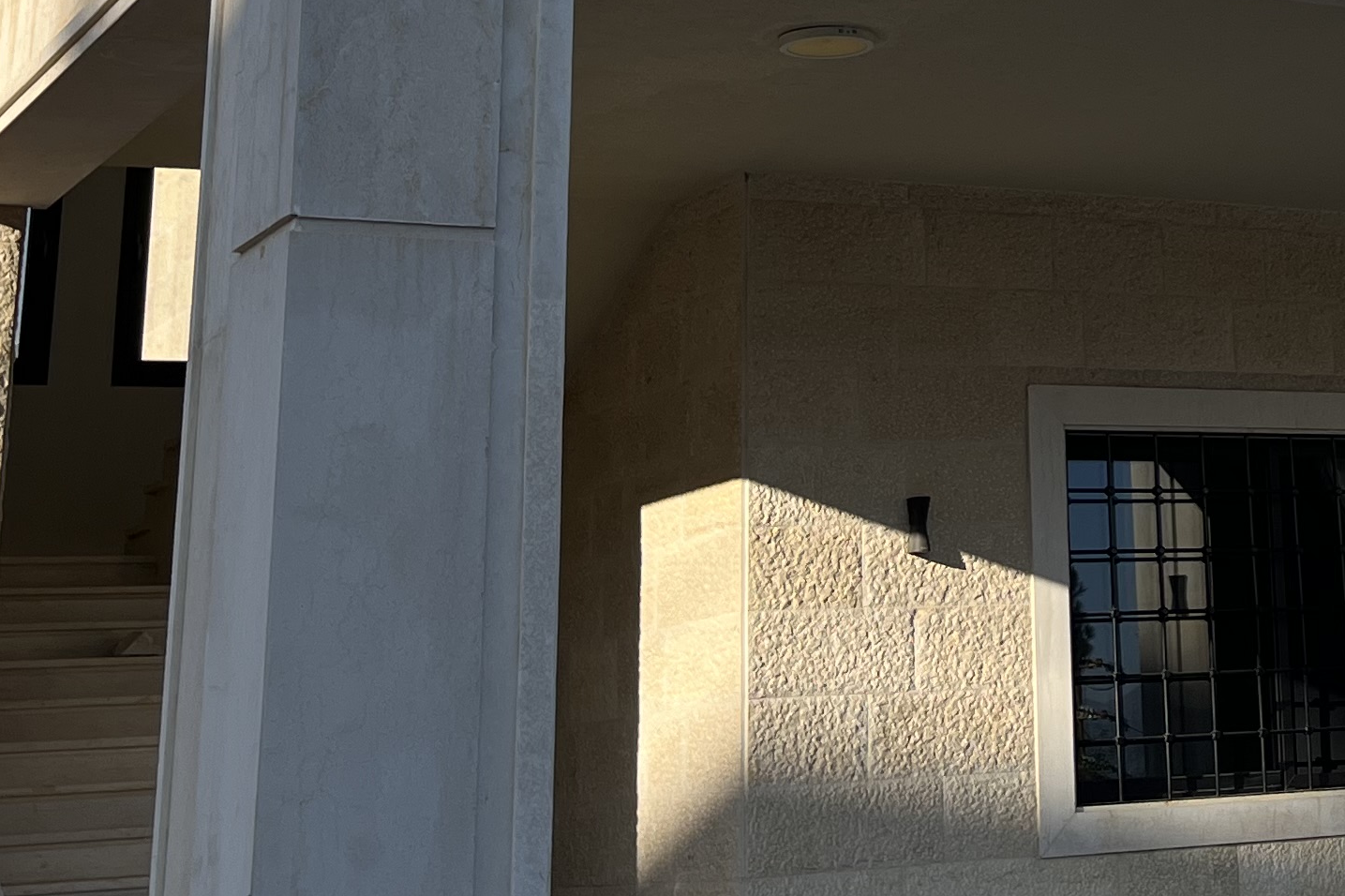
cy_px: -153
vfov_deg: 17.2
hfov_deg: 25.4
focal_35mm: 76
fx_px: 2839
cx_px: 1319
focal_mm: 5.1
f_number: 1.6
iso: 50
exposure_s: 1/2967
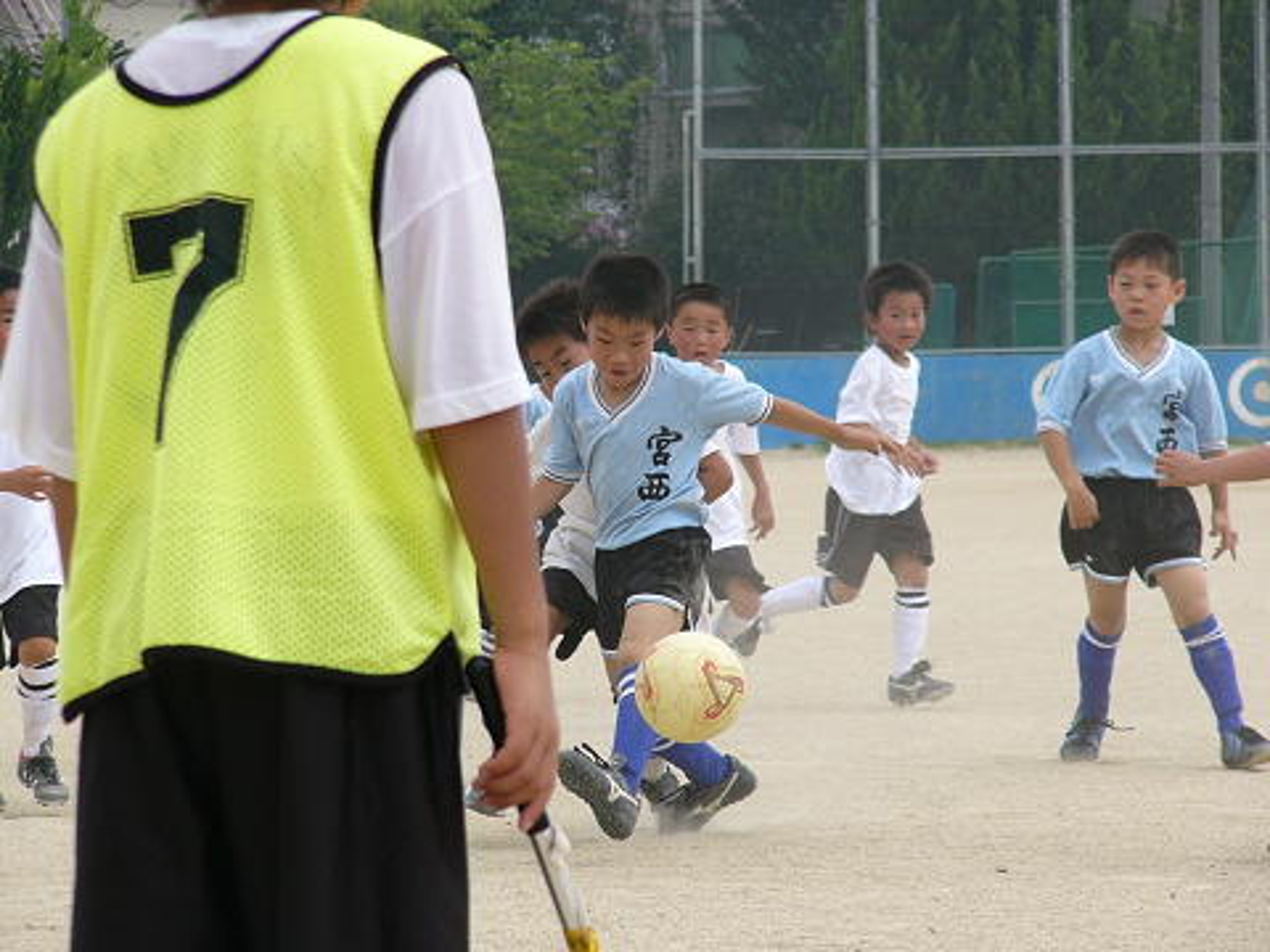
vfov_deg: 7.6
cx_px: 635
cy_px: 476
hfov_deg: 10.1
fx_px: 7191
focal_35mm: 196
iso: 50
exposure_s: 1/500
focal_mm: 25.8
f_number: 5.2
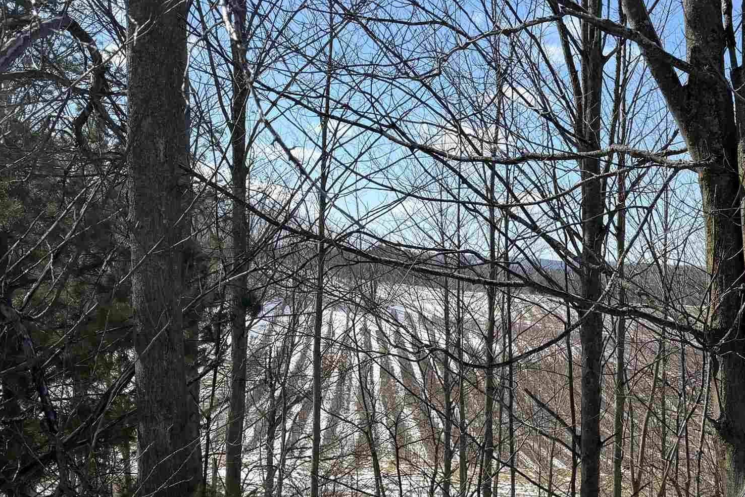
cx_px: 598
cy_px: 419
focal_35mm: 52
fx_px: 1076
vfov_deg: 25.4
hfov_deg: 36.9
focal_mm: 6.76
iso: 80
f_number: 1.78
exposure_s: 1/3021
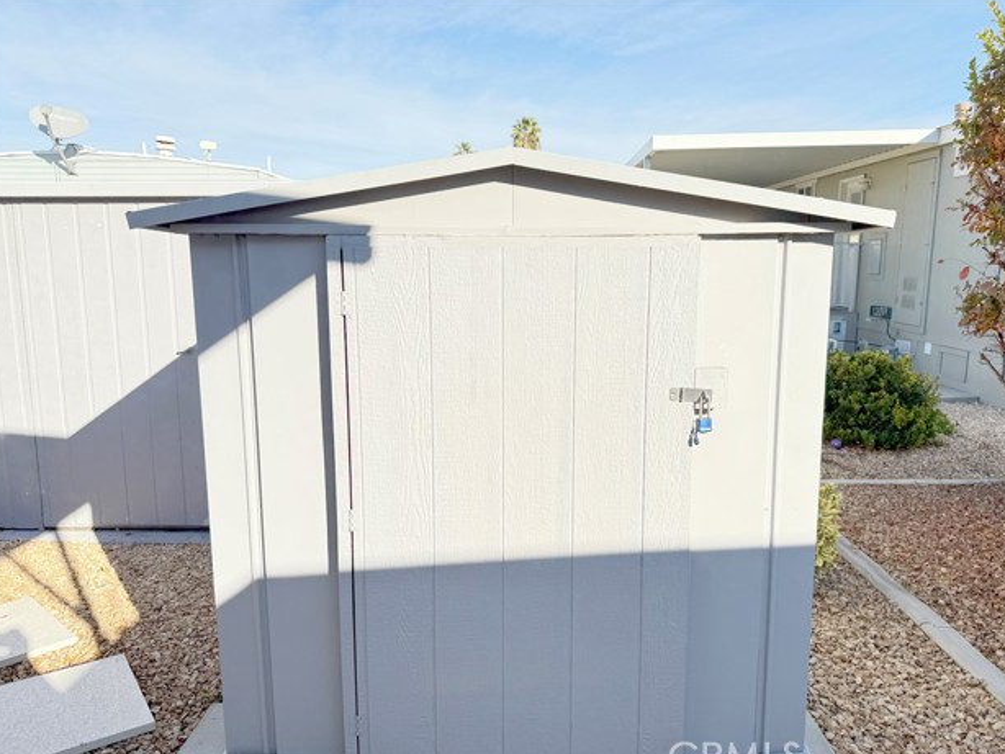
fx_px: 726
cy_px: 388
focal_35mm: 25
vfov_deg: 54.9
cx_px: 512
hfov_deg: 69.4
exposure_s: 1/2907
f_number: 1.78
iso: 80
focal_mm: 6.76
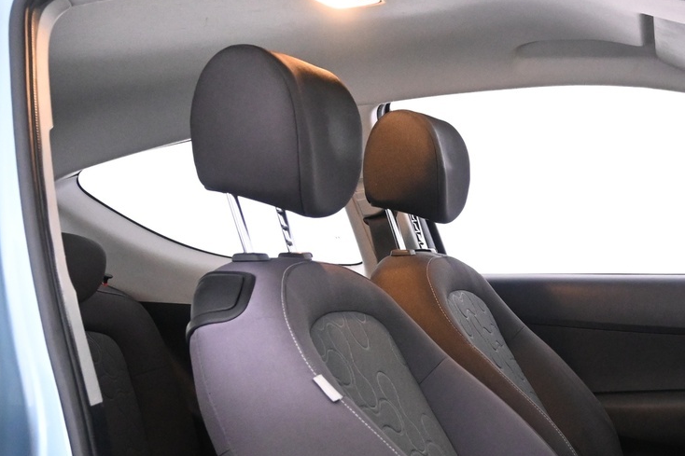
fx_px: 1228
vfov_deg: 20.3
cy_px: 477
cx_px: 560
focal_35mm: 65
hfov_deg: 30.3
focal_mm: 19.5
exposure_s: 1/40
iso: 3200
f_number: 3.8
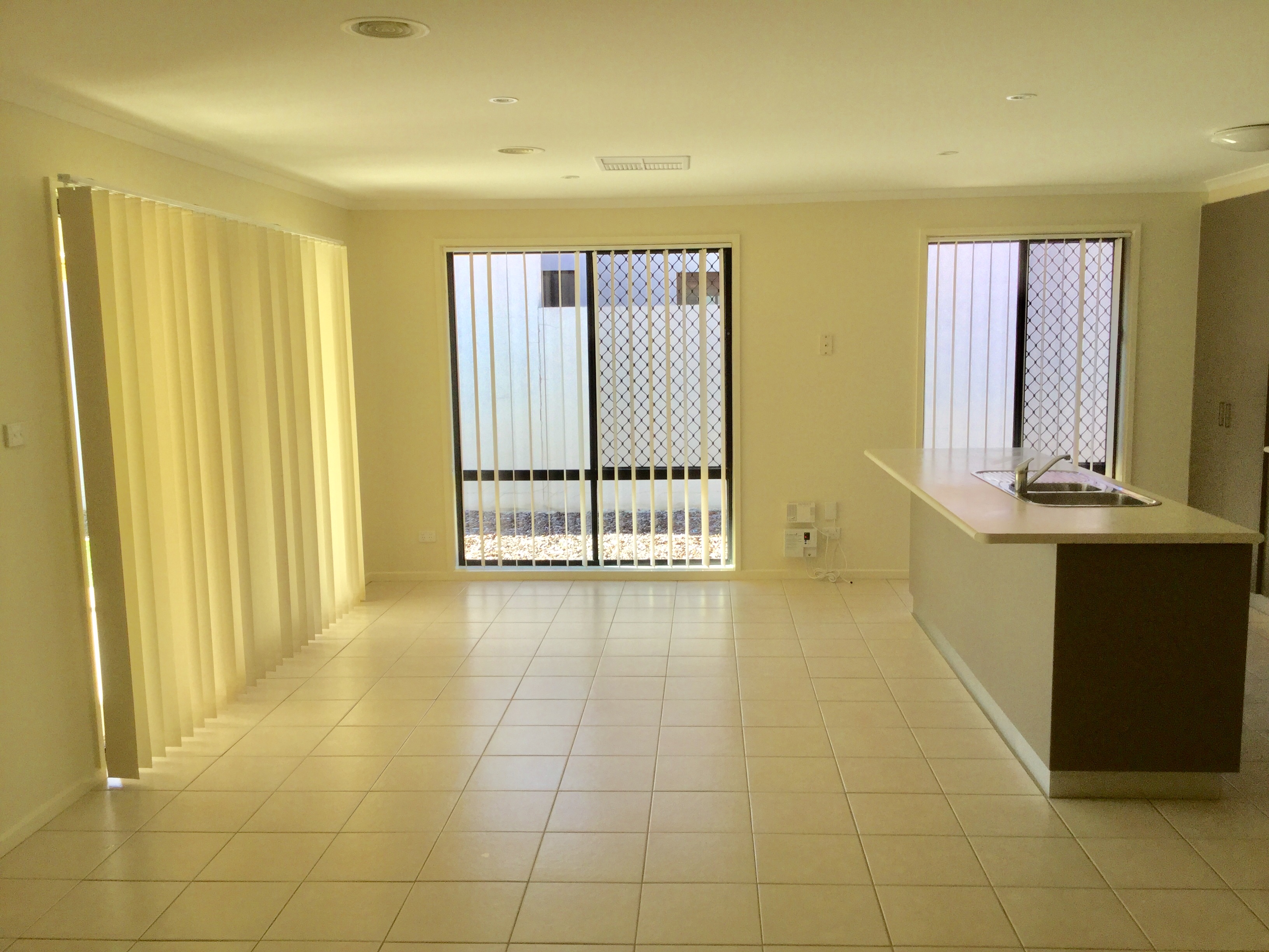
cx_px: 634
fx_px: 1136
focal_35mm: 31
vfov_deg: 45.4
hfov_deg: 58.4
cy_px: 476
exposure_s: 1/100
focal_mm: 3.3
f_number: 2.4
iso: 32
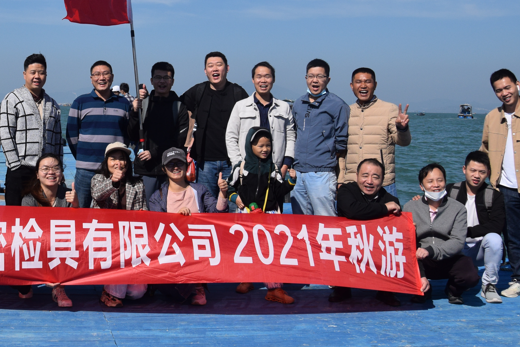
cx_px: 101
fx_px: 751
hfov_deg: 36.8
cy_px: 59
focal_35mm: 52
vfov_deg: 25.5
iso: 400
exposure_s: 1/2000
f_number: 8
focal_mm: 18
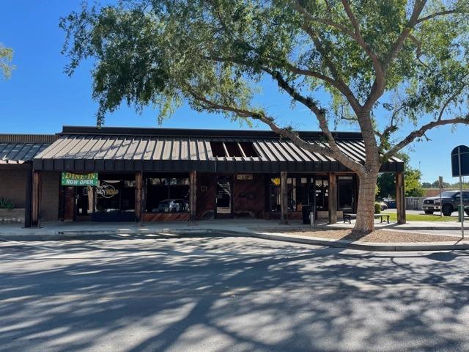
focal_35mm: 26
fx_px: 352
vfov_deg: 53.1
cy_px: 176
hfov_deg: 67.3
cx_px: 234
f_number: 1.6
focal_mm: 5.1
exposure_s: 1/1575
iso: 32
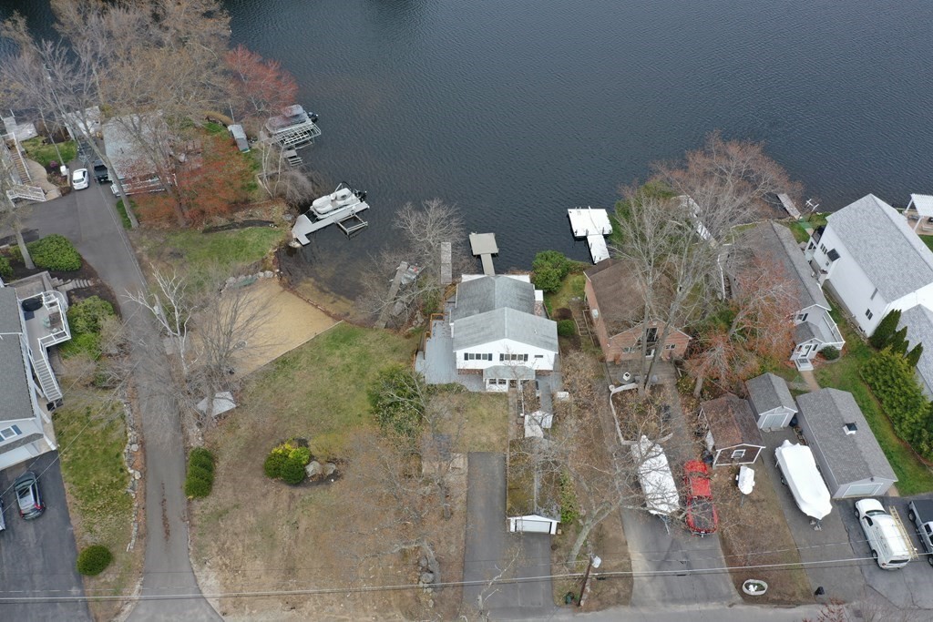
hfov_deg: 65.5
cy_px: 311
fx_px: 726
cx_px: 466
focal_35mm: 28
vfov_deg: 46.4
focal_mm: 10.26
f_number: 5.6
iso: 100
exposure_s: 1/240
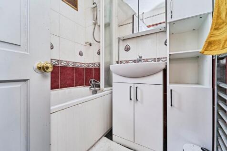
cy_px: 76
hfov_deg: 104.3
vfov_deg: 81.2
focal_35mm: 14
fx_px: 88
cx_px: 114
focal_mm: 14
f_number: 8
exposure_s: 1/100
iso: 400
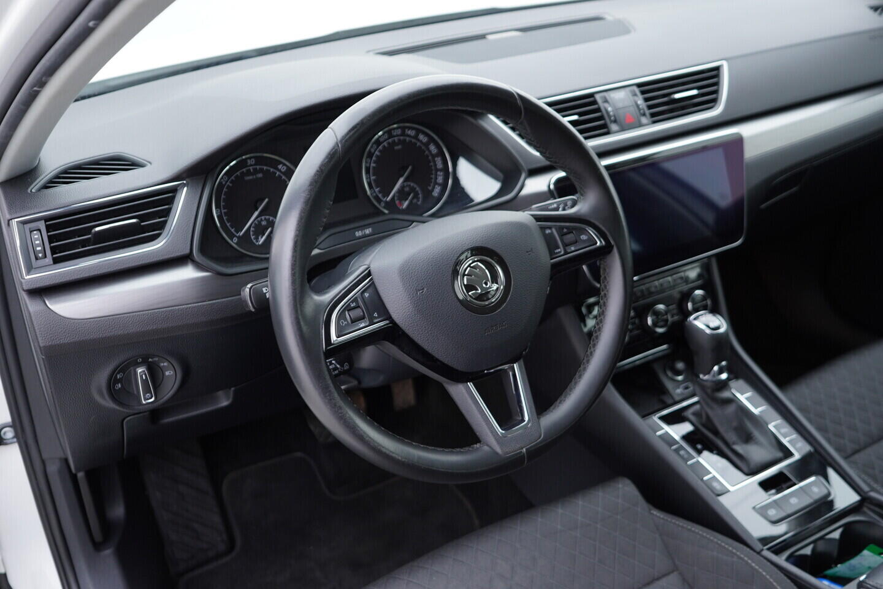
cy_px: 294
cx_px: 442
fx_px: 883
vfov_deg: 36.9
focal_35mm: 36
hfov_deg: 53.1
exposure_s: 1/40
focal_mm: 24
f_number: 2.8
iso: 160
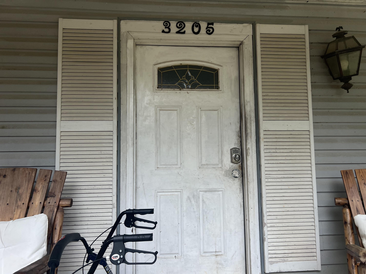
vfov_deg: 53.1
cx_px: 183
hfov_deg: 67.3
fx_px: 275
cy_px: 137
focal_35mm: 26
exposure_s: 1/572
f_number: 1.5
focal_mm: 5.7
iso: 50
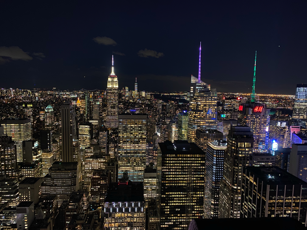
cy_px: 115
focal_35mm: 26
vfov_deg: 53.1
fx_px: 231
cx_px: 154
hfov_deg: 67.3
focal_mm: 4.25
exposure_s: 1/13
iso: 500
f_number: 1.8
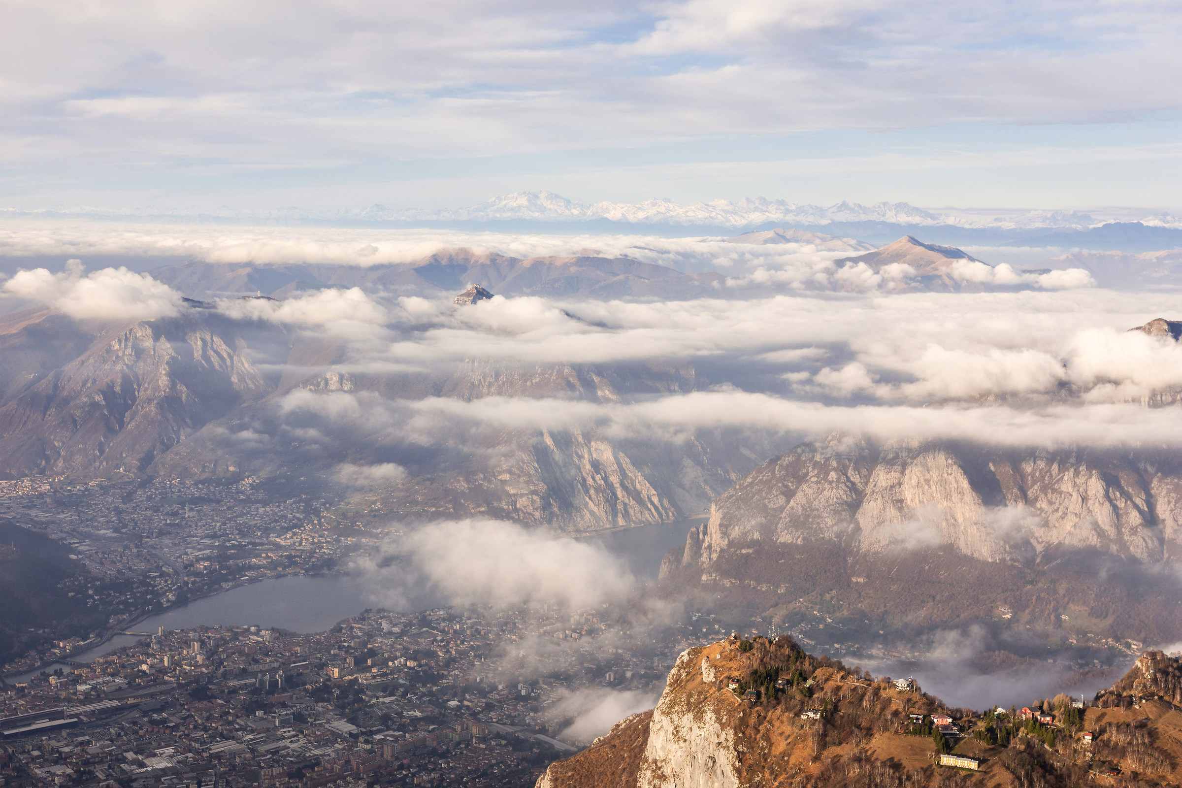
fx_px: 1576
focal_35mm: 48
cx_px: 591
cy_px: 394
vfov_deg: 28.1
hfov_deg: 41.1
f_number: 7.1
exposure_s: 1/160
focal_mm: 32
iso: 200
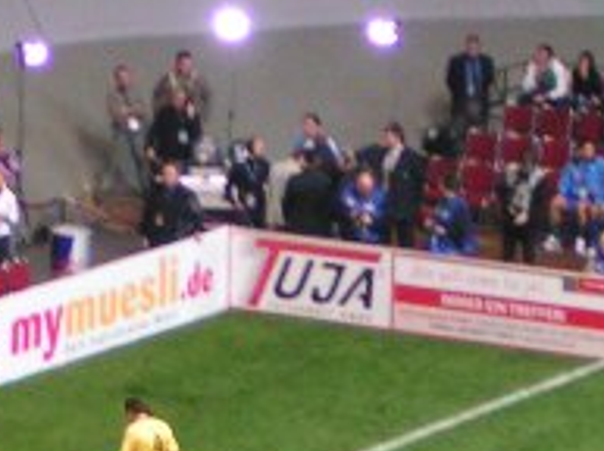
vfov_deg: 3.9
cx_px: 3
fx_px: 6583
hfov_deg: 5.2
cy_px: 536
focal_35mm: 378
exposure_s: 1/50
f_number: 3.2
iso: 200
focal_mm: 13.9
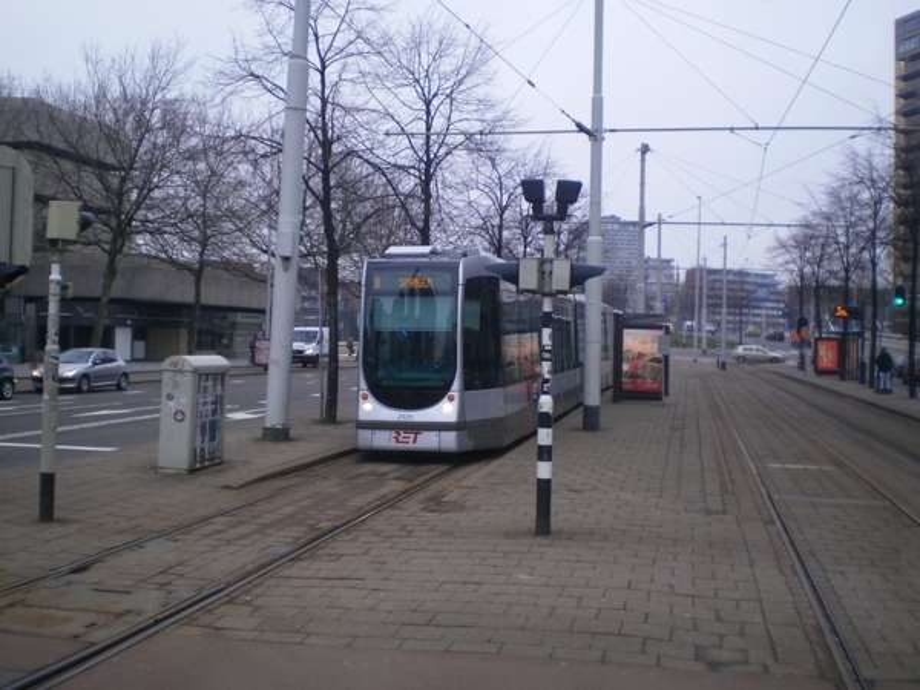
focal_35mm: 42
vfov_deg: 34.3
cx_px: 460
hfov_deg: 44.8
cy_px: 345
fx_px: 1116
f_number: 3.5
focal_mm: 7.4
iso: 100
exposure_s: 1/125
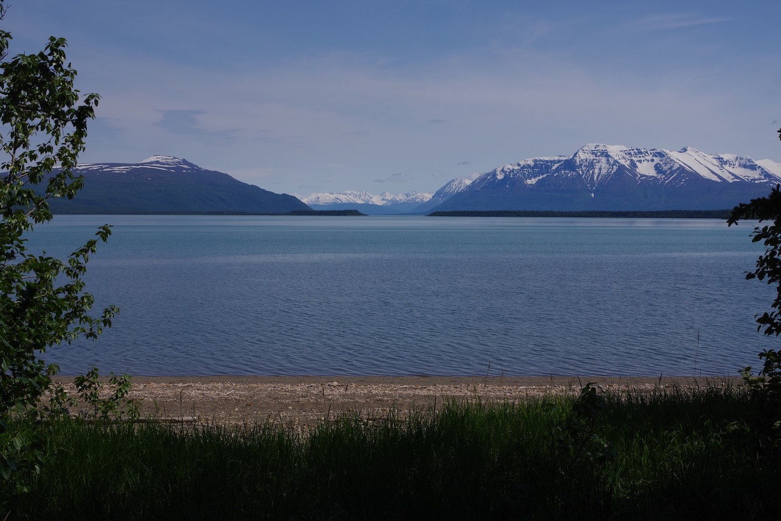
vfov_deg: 29.2
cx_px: 390
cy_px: 260
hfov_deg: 42.7
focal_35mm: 46
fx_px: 998
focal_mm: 30.63
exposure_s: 1/80
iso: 100
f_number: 13
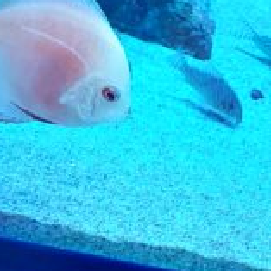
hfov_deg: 15.7
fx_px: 921
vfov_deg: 15.1
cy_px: -173
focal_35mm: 104
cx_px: -100
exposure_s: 1/25
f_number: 1.8
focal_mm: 5.23
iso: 320
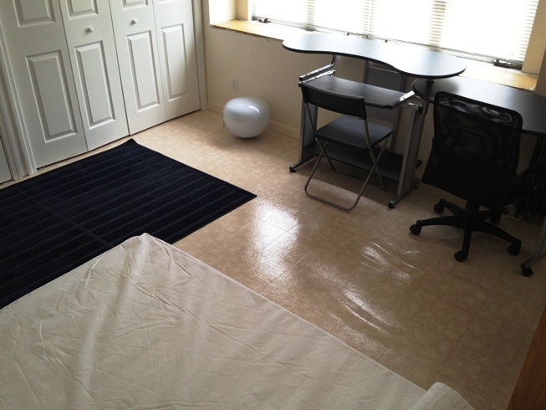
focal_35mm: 35
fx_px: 552
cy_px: 205
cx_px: 273
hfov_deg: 52.6
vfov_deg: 40.7
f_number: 2.4
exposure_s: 1/20
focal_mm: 4.28
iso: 100
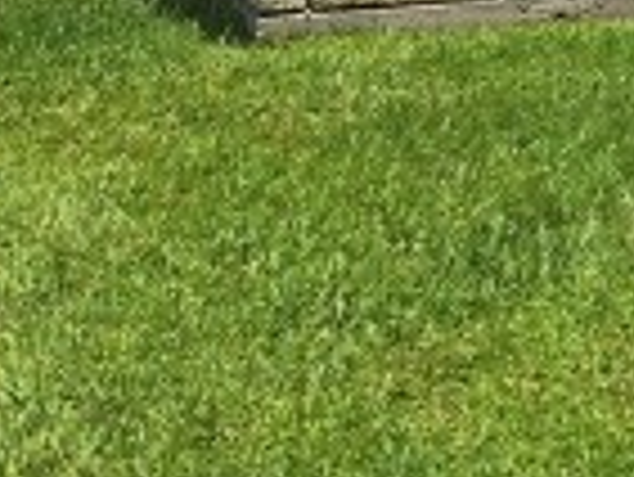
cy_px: -801
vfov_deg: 8.0
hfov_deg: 9.9
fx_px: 3061
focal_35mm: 167
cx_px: 1659
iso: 25
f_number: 1.8
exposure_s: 1/2760
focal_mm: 5.4
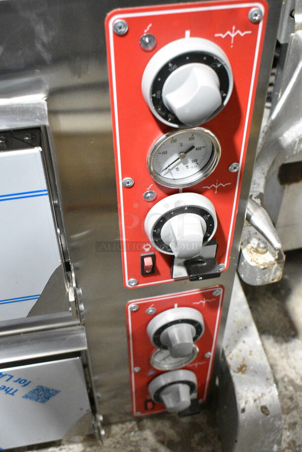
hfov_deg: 31.9
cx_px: 151
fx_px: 528
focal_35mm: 42
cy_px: 226
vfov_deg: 46.4
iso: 6400
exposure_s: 1/125
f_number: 5.6
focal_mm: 28
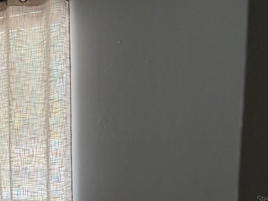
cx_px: -30
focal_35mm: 63
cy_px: 199
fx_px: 488
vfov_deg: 22.4
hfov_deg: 27.9
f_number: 1.6
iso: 80
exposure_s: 1/121
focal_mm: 5.96
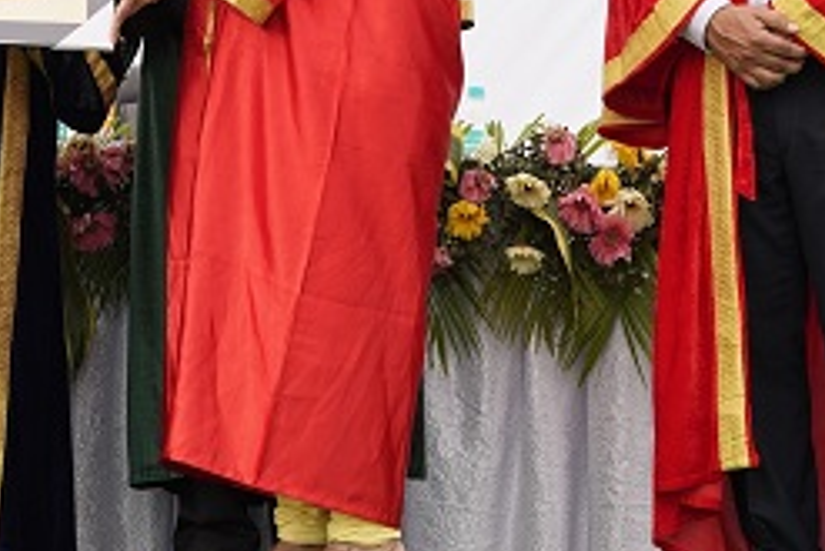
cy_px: -124
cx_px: 124
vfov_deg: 5.8
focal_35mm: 238
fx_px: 5457
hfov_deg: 8.6
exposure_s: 1/125
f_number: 8
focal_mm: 77
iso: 200
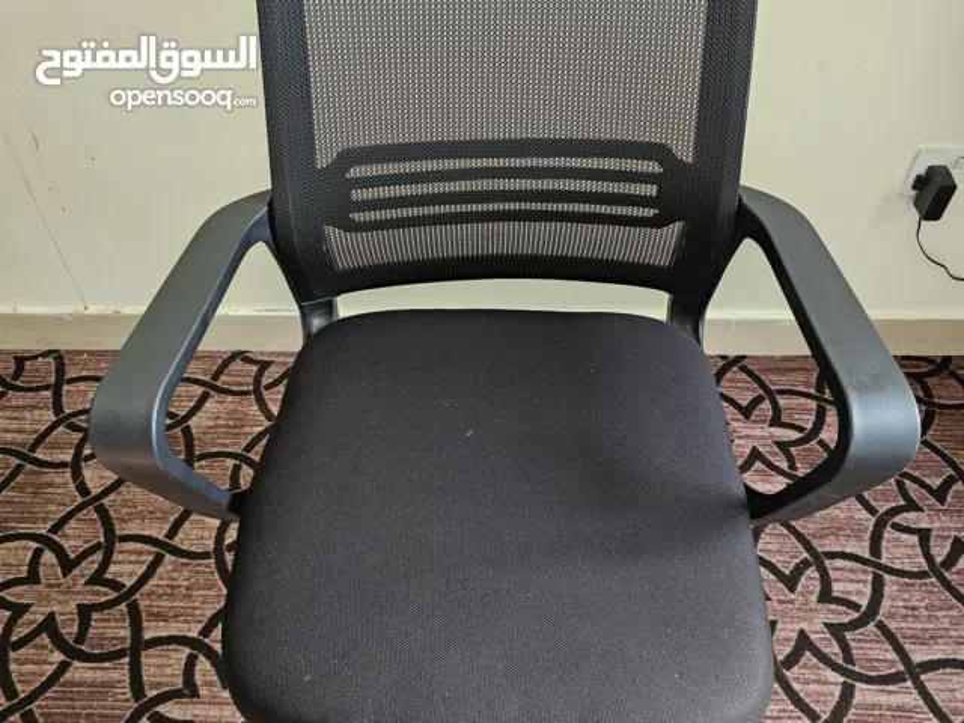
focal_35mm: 23
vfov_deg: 58.9
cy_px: 362
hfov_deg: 73.9
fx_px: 641
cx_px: 482
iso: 500
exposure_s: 1/100
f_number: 1.7
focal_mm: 6.3
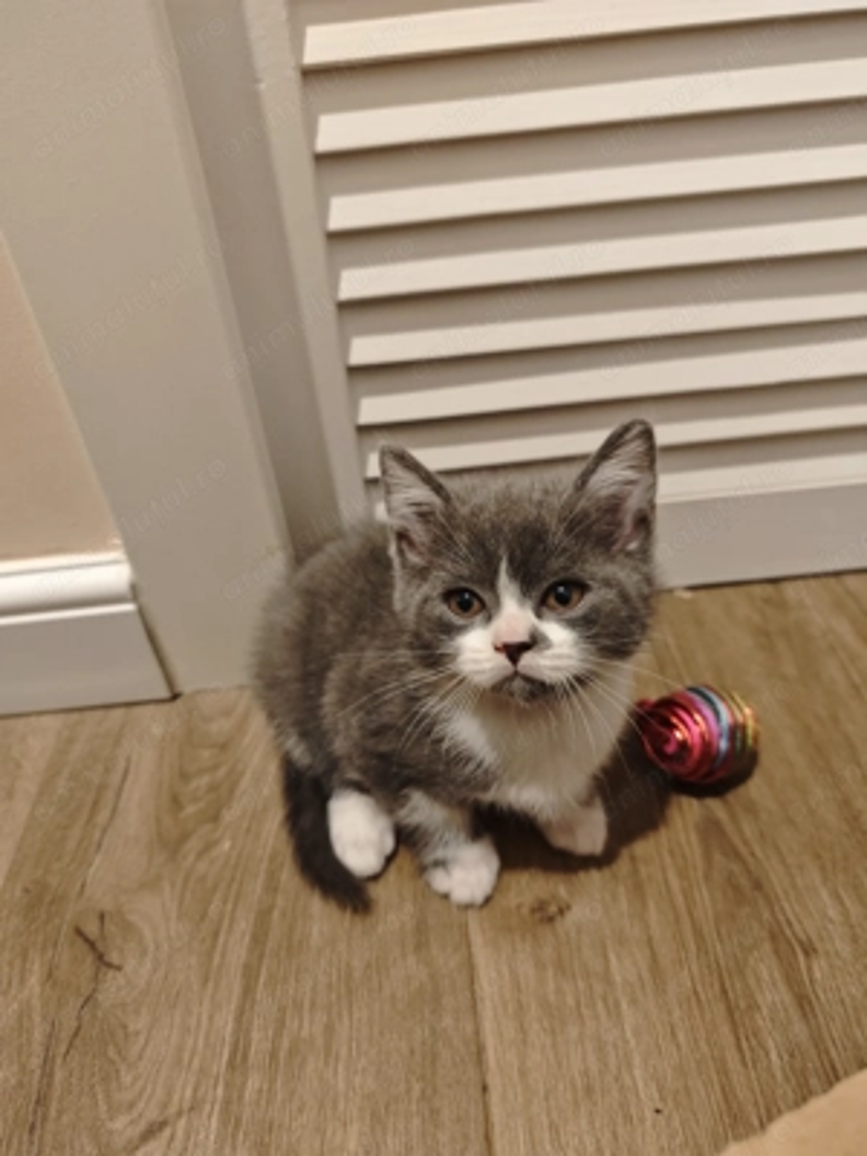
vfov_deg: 73.9
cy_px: 578
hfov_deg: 58.9
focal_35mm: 23
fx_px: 768
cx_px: 434
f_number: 1.62
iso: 1000
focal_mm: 6.55
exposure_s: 1/33.6
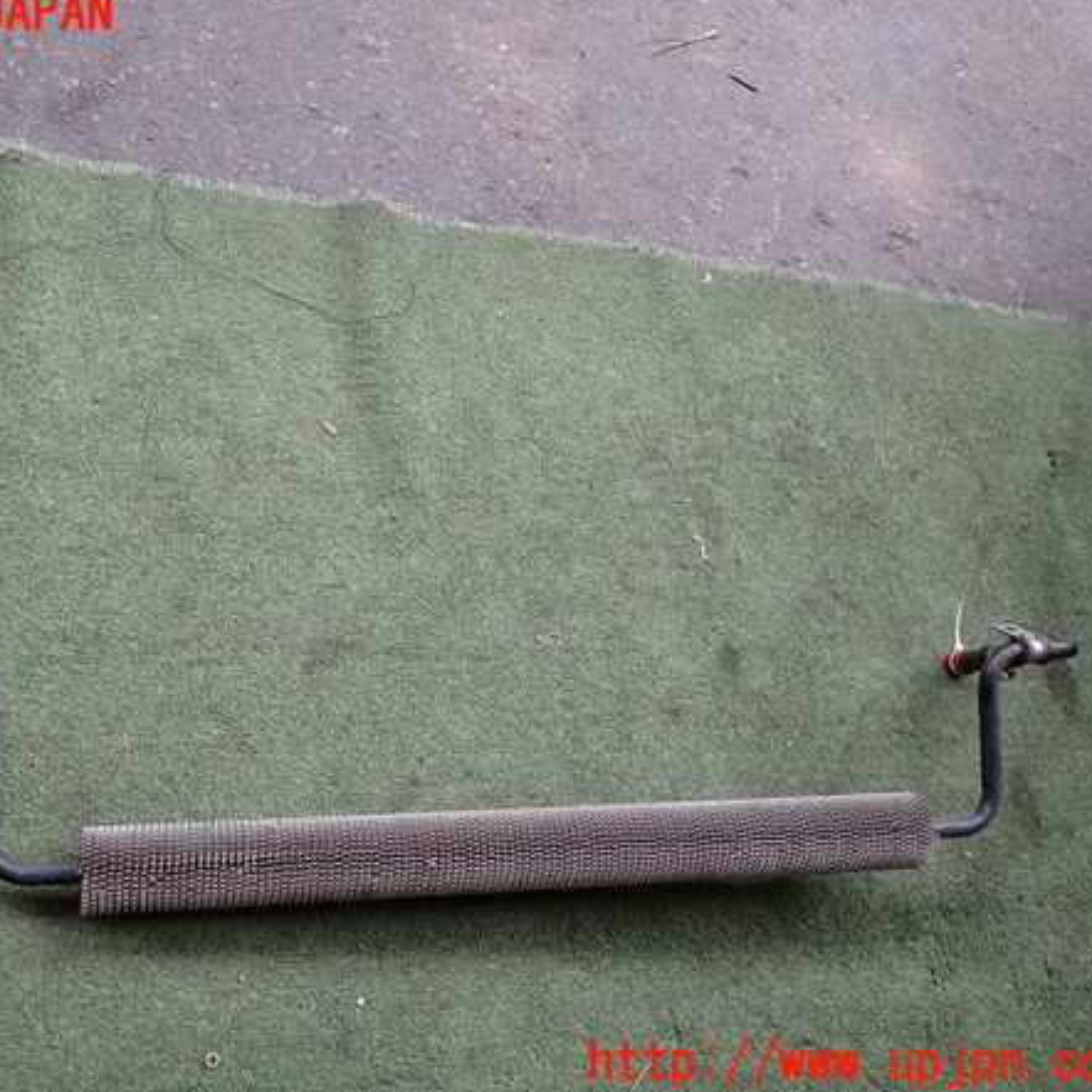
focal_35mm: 30
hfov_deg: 53.4
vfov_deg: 54.0
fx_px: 1071
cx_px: 405
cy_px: 539
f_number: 2
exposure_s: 1/125
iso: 160
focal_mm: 4.5
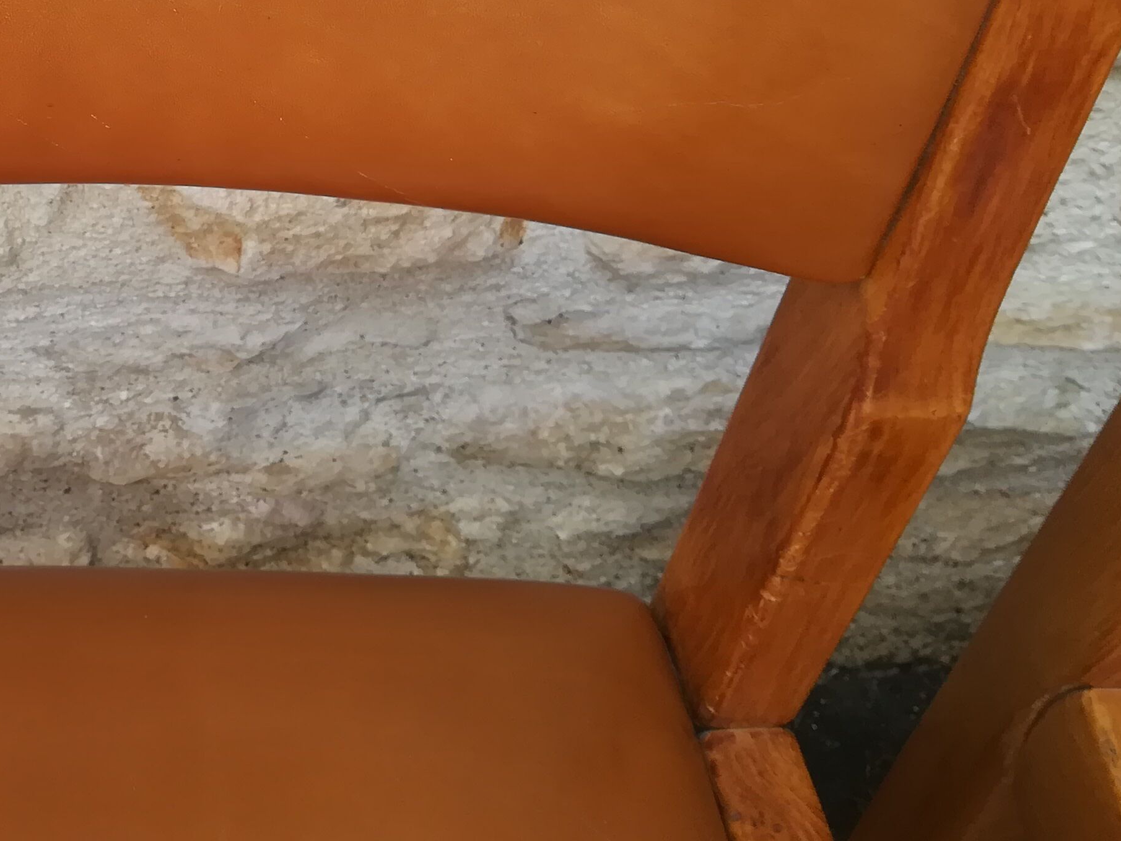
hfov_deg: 31.7
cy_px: -42
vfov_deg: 24.3
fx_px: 1846
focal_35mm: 57
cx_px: 47
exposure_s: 1/133
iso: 50
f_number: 2.2
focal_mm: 3.83
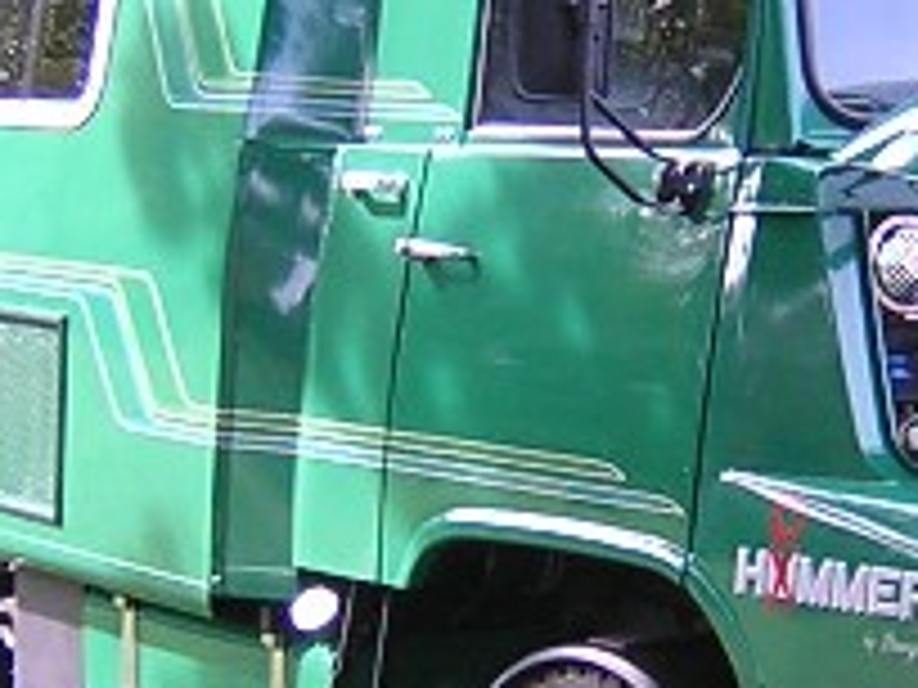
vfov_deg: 10.5
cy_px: 270
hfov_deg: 14.0
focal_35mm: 141
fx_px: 3739
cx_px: 567
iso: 100
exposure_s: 1/86.9
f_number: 2.6
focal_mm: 4.7
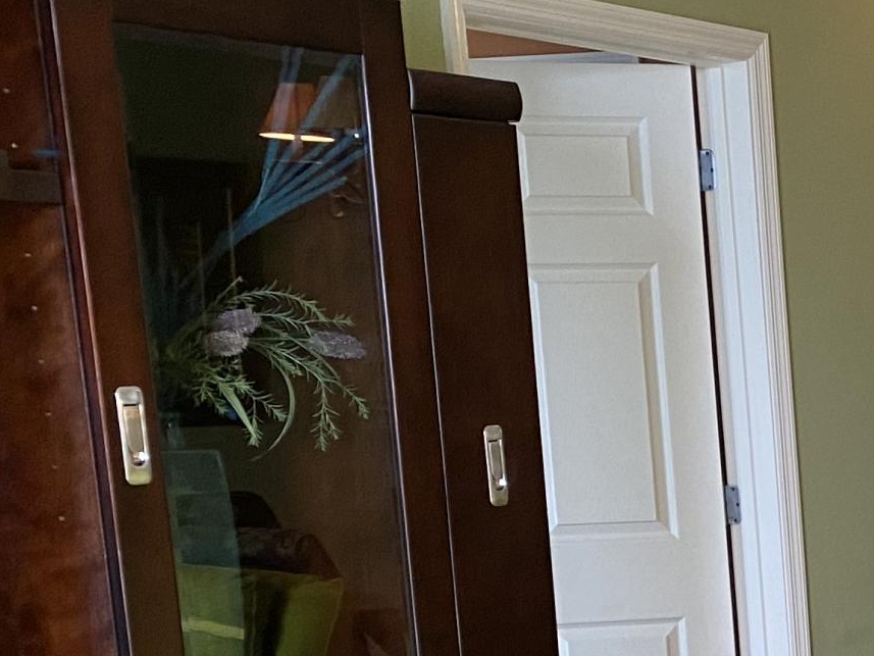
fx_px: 2298
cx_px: 1355
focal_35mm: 91
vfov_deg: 15.6
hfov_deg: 18.7
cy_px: 808
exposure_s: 1/60
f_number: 1.8
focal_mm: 4.25
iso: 100
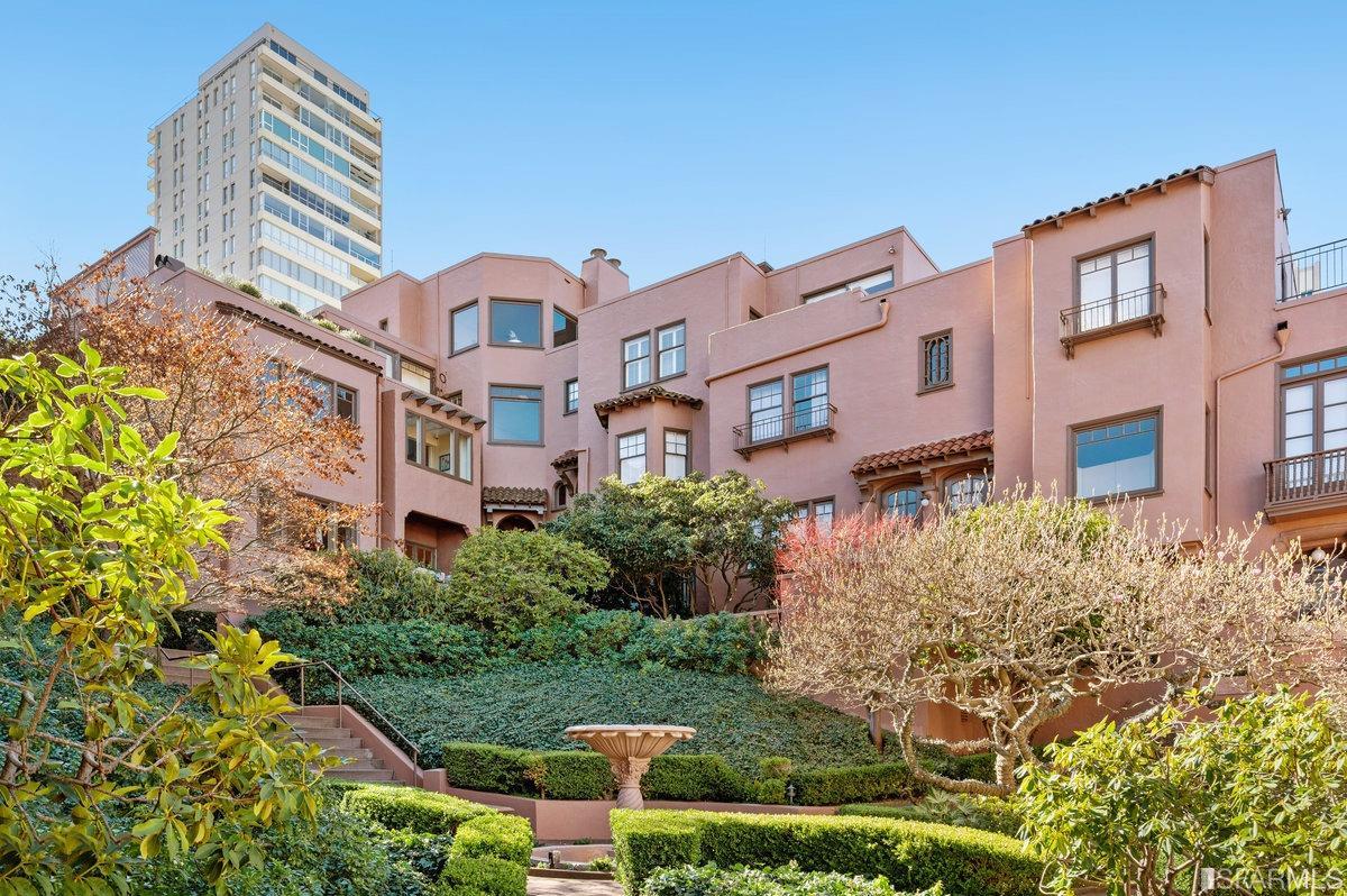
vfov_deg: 51.2
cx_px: 674
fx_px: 935
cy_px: 448
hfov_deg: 71.6
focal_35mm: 25
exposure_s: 1/200
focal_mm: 25
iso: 400
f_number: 9
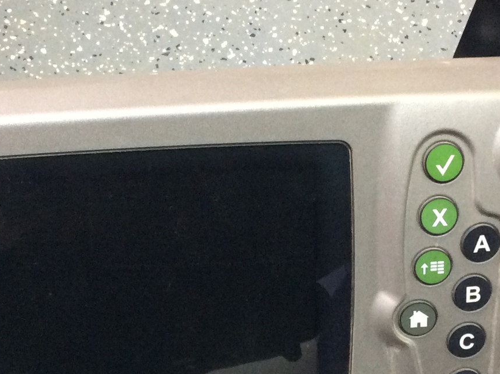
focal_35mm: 76
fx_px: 1096
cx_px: 270
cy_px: 256
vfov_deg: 19.3
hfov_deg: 25.7
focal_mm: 3.3
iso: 200
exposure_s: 1/24
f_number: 2.4
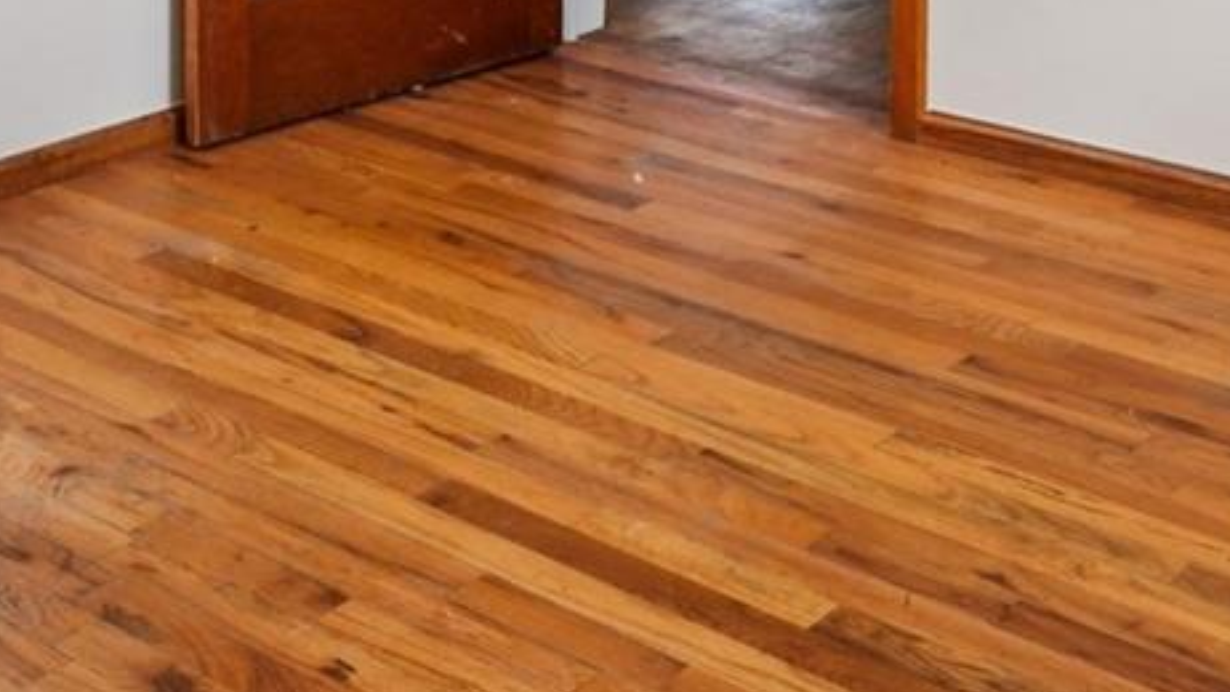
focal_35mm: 60
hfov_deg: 34.6
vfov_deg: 17.2
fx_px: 1951
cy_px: -468
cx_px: 831
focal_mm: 11
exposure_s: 1/30
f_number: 8
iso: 100
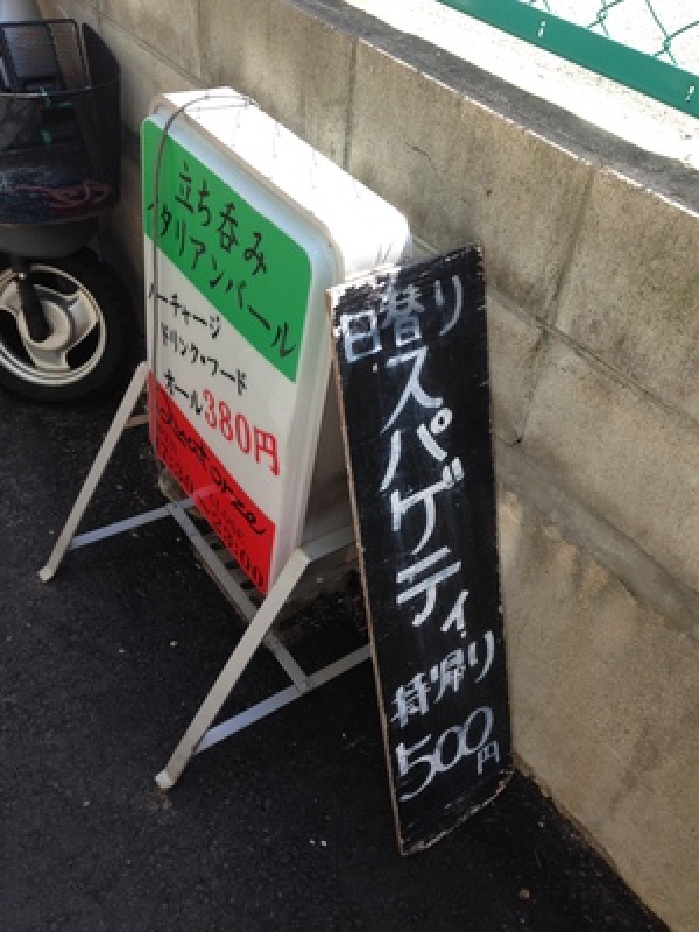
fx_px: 888
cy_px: 466
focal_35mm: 33
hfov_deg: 42.9
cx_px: 350
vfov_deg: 55.4
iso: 50
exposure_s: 1/246
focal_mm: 4.12
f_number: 2.4
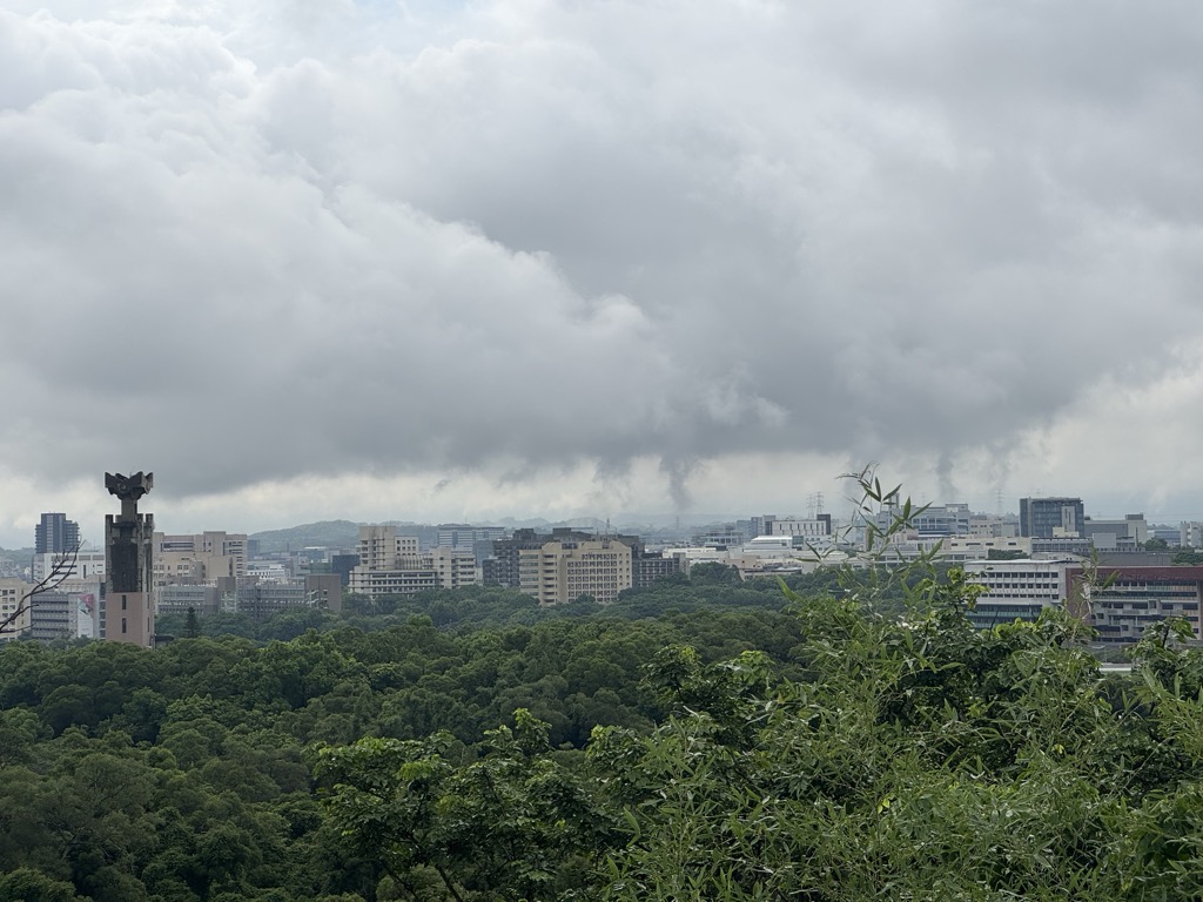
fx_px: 2676
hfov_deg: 25.3
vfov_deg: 19.1
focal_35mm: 77
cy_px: 451
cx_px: 602
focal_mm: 9
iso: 25
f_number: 2.8
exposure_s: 1/1357
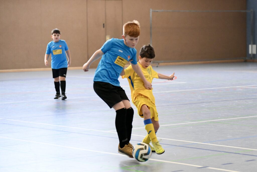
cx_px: 128
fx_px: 714
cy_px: 86
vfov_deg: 13.7
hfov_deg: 20.4
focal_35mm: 100
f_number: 2.8
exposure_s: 1/1250
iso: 5000
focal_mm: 100
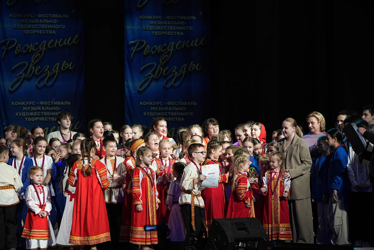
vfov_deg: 10.2
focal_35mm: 135
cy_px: 125
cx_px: 187
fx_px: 1402
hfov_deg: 15.2
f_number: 3.2
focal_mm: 135
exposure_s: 1/400
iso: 2500
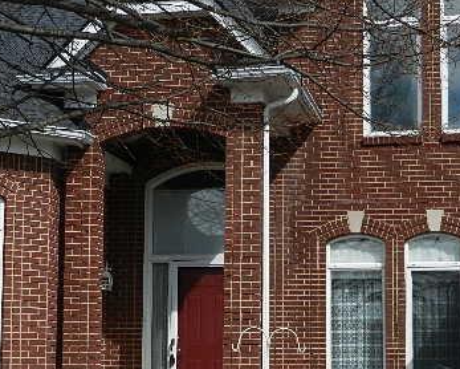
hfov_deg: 23.5
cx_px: 276
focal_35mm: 81
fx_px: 1103
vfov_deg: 18.8
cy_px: 275
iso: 160
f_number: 4.2
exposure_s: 1/1600
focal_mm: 8.2
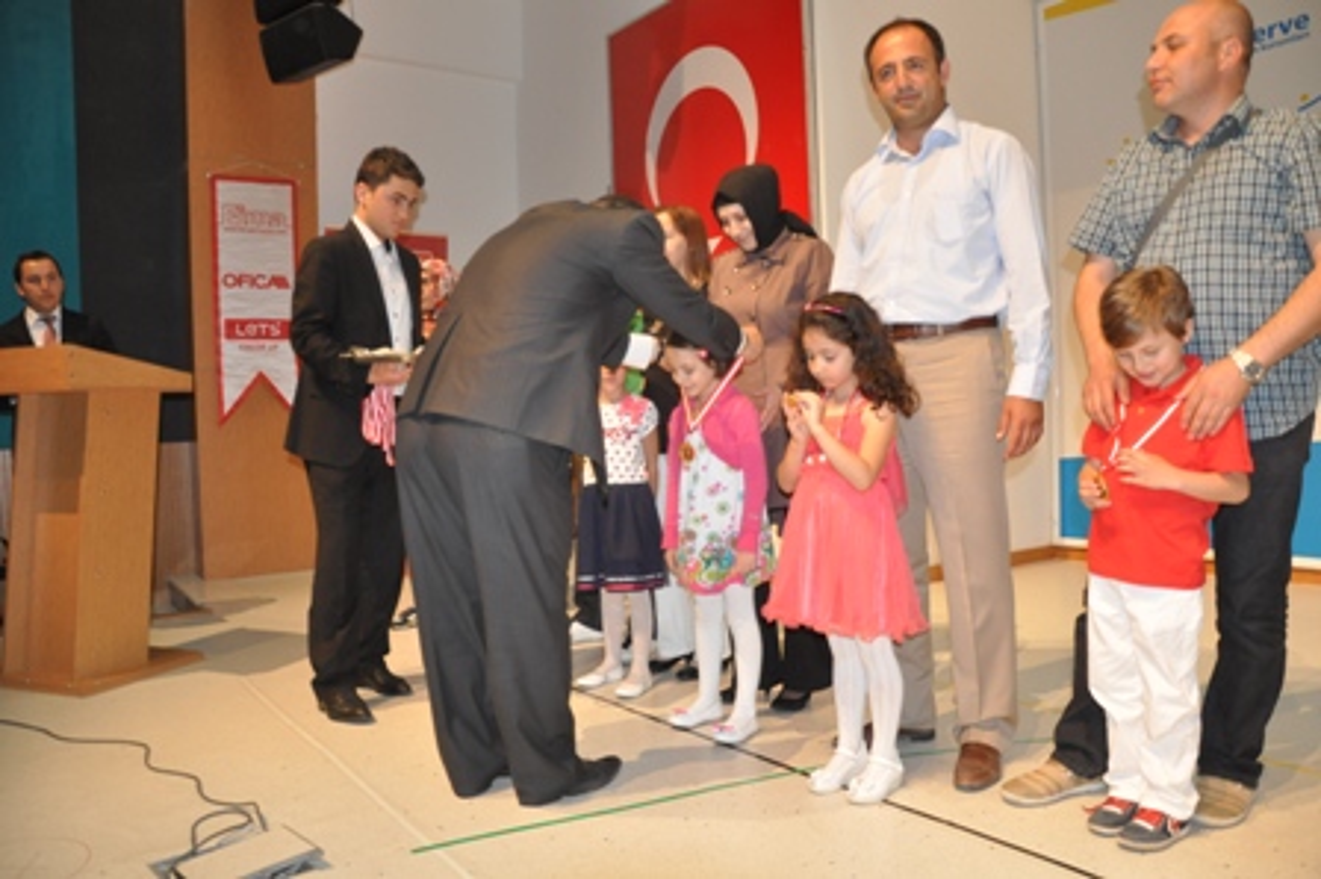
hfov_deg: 67.4
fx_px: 990
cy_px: 440
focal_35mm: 27
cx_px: 660
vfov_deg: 47.9
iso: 1000
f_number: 4.5
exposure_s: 1/60
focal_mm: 18
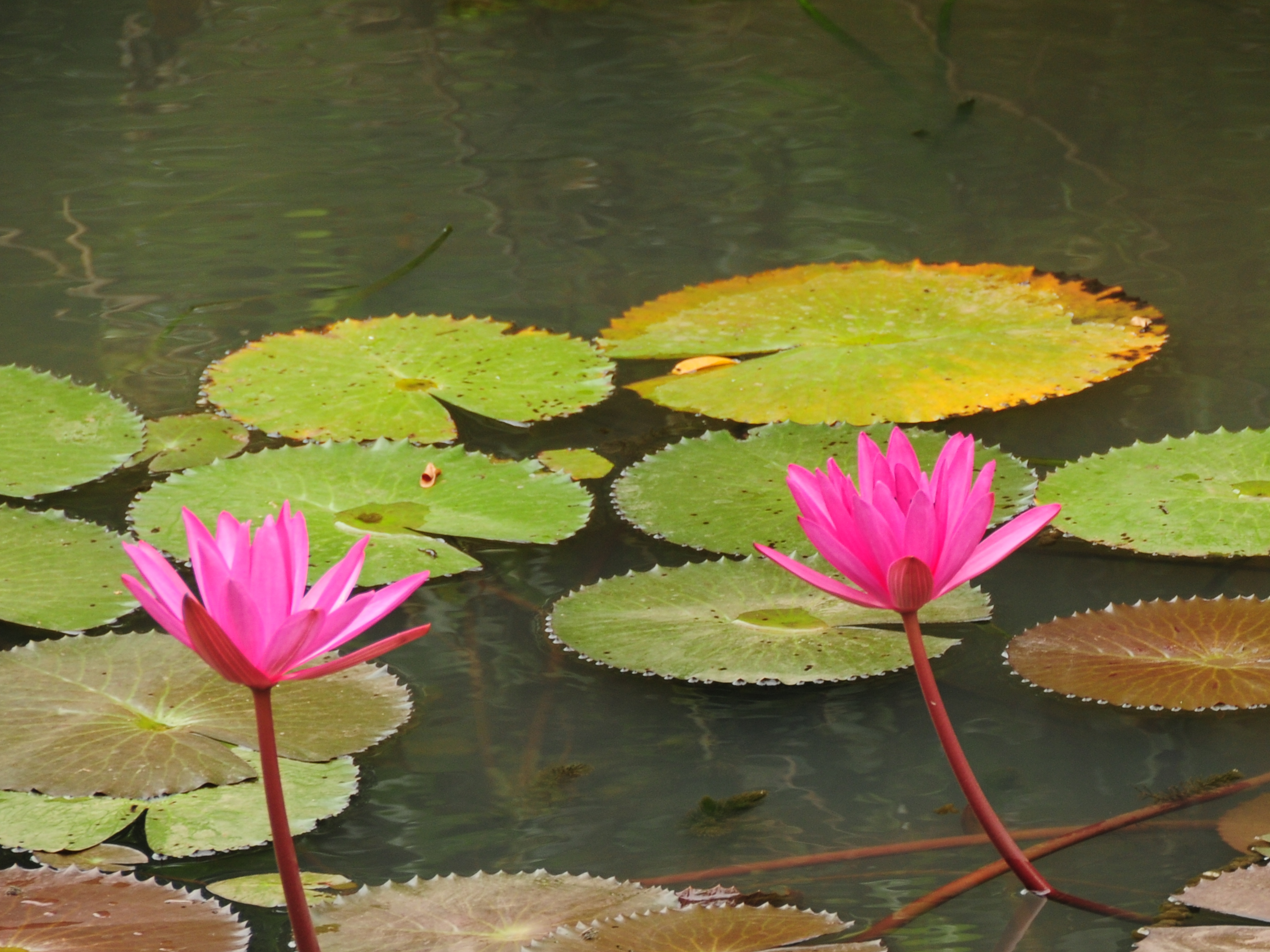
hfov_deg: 3.9
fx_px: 18673
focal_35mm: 509
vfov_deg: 2.9
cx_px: 1106
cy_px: 658
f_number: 7.1
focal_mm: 200
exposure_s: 1/80
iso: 200
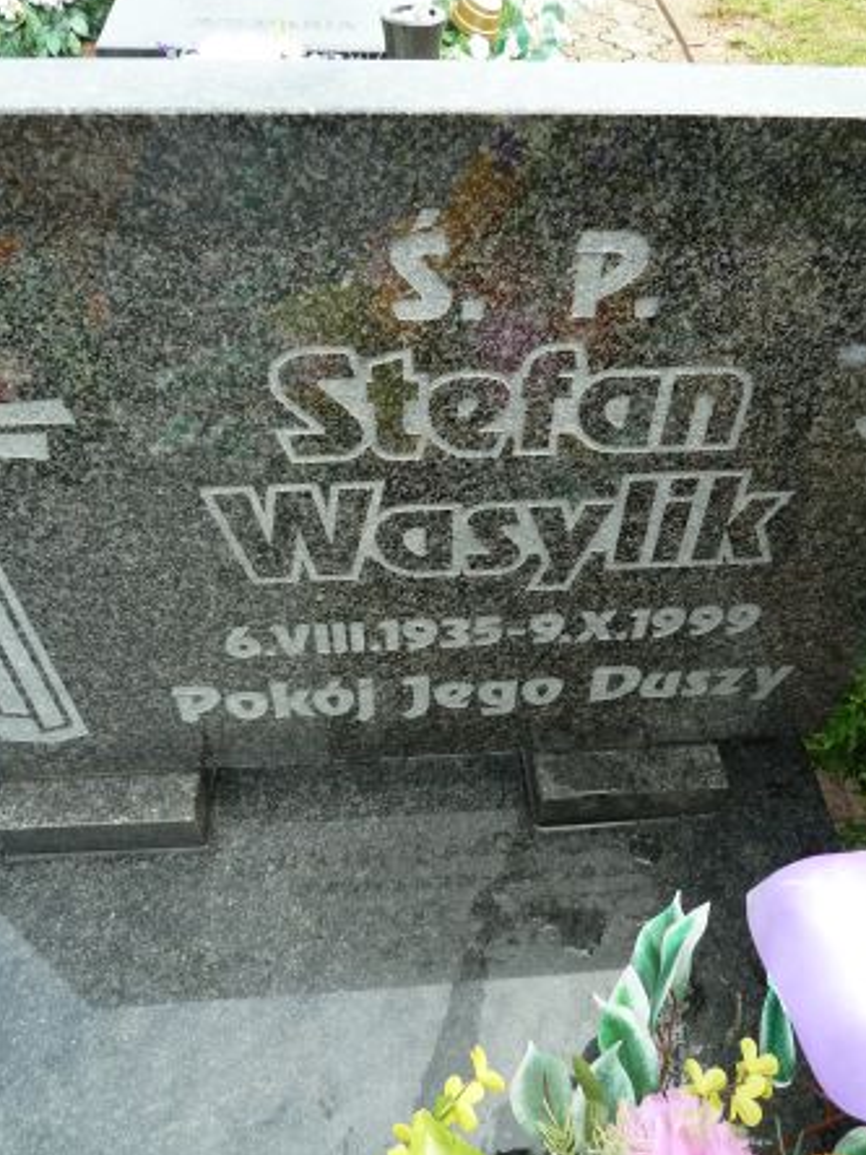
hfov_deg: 51.3
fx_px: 901
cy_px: 583
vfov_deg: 65.3
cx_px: 460
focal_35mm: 27
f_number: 4
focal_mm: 4.1
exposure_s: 1/125
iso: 80
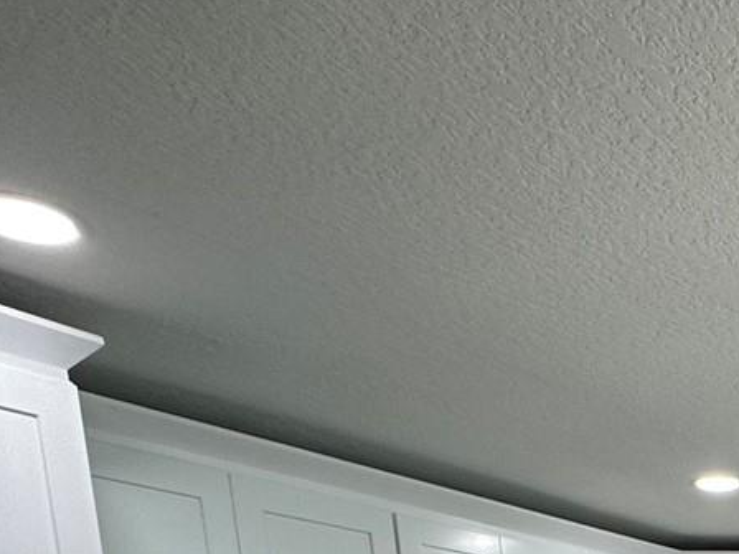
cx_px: 916
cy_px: 928
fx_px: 1067
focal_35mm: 50
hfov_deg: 31.2
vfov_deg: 21.7
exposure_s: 1/120
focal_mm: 2.22
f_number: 2.2
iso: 80
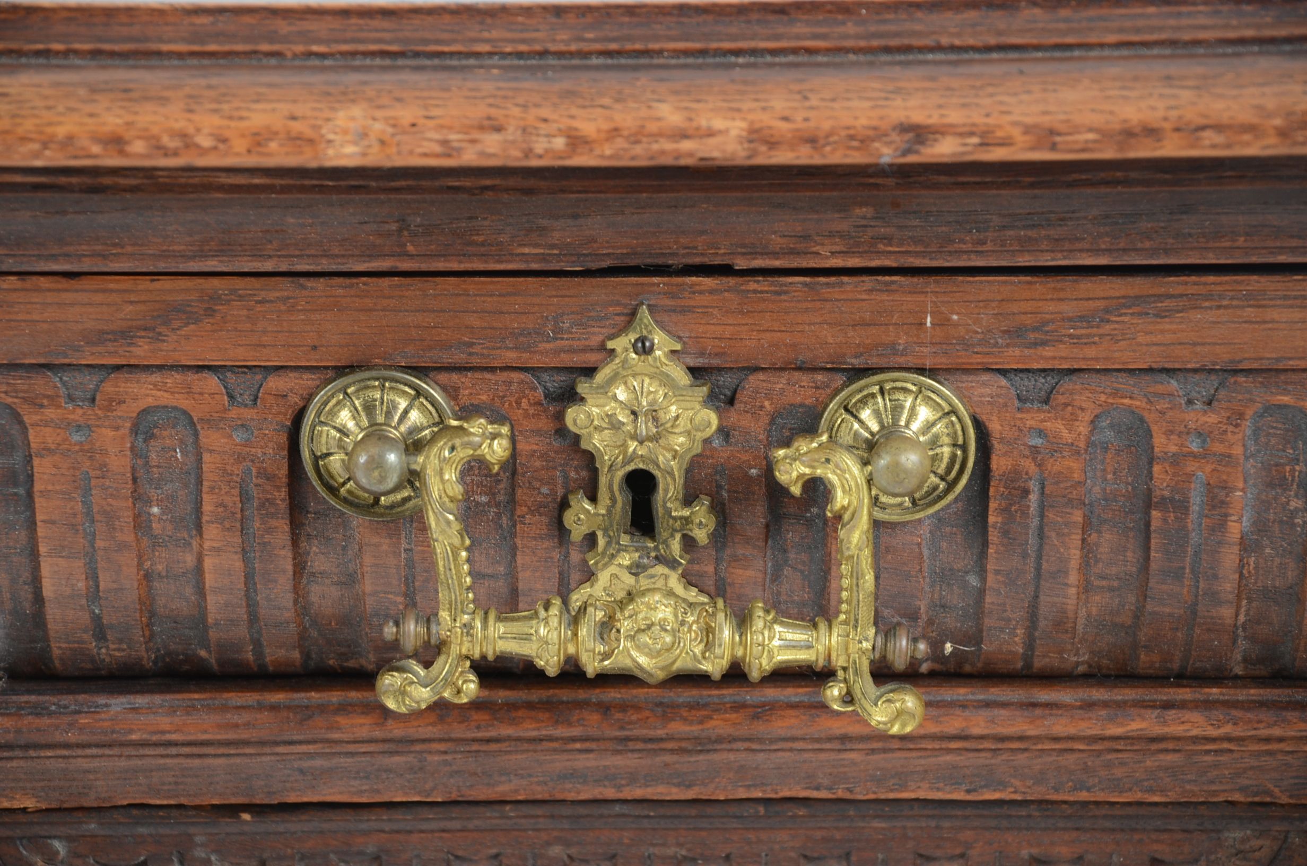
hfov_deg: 13.1
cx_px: 654
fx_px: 5706
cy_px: 433
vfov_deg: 8.7
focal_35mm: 158
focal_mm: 105
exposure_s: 1/60
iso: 200
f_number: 7.1
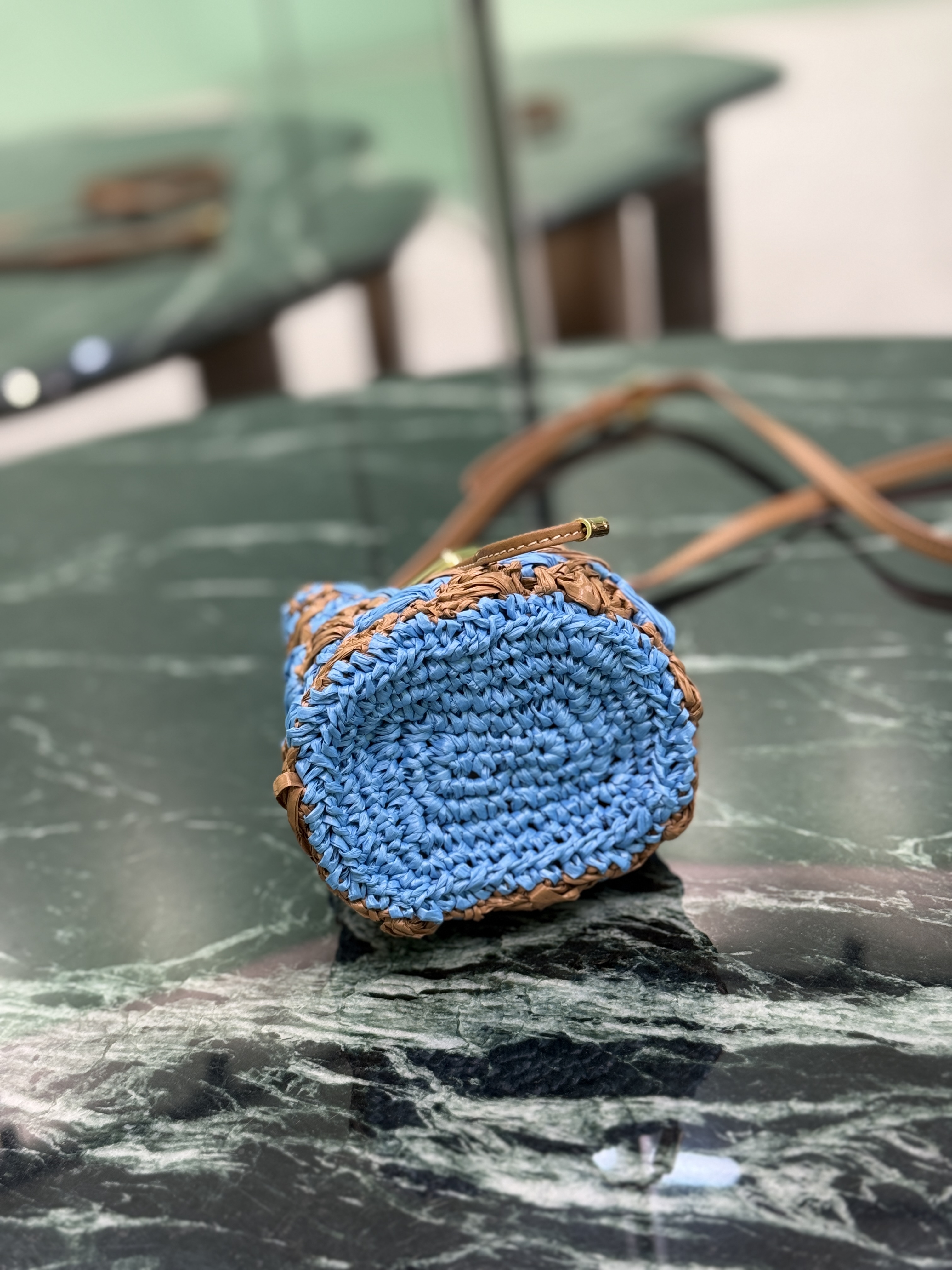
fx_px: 1760
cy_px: 635
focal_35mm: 48
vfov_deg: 39.7
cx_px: 476
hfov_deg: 30.3
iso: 125
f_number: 1.78
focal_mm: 6.76
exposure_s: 1/60
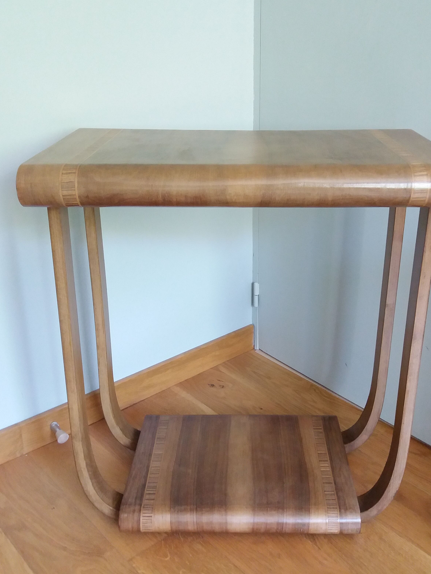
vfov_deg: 50.1
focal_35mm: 37
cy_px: 268
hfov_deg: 38.6
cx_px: 234
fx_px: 614
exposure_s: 1/17
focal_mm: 3.7
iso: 200
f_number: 1.9
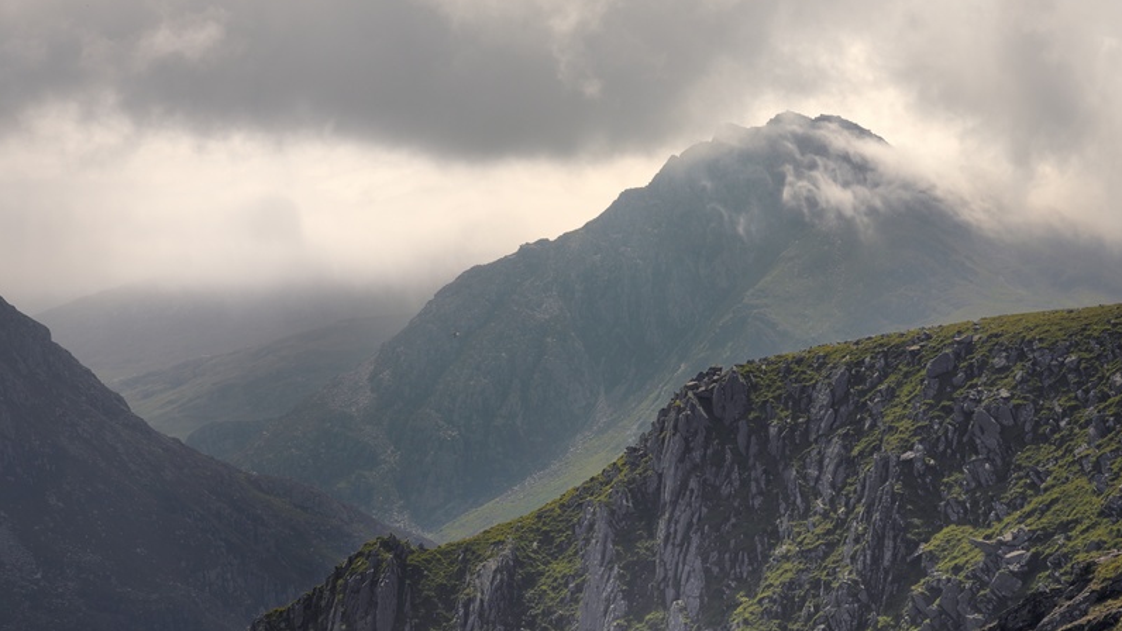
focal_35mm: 119
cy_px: 288
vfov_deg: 10.2
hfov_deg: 18.0
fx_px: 3541
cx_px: 562
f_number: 11
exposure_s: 1/500
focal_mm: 75
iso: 200
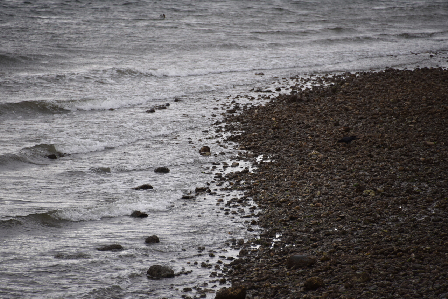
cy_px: 150
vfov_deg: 4.6
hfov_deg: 6.9
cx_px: 224
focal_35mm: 300
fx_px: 3734
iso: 280
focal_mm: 300
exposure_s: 1/640
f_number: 5.6
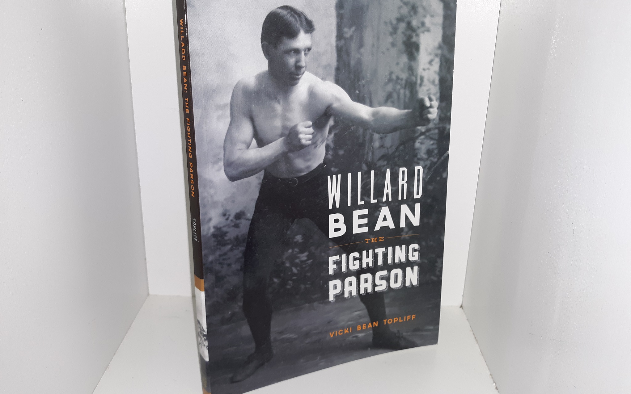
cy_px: 175
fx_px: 516
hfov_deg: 62.9
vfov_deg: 41.8
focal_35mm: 30
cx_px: 318
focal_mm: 3.7
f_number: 1.7
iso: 40
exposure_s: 1/100
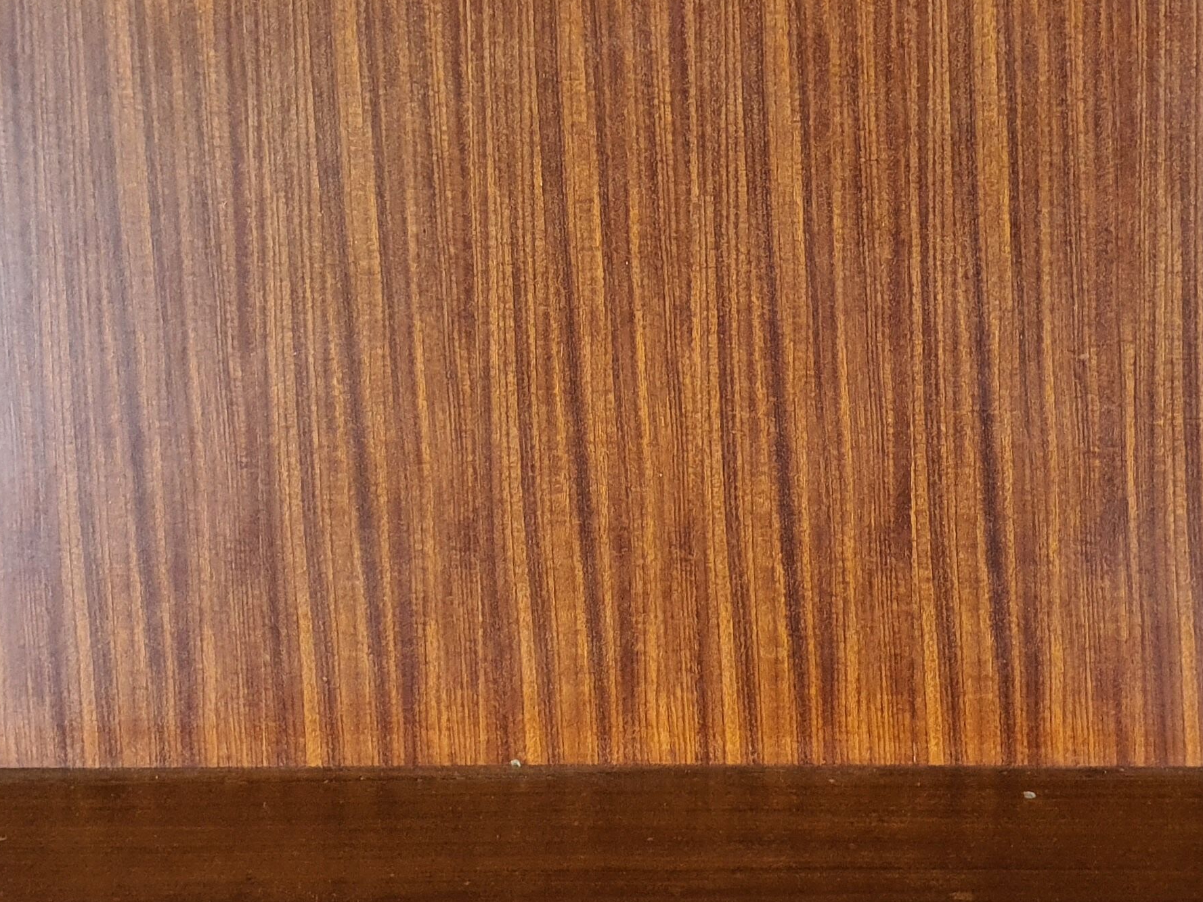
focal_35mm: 59
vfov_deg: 24.8
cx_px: 674
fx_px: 2051
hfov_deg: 32.7
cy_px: 466
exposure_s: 1/50
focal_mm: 4.3
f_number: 2.4
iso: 250
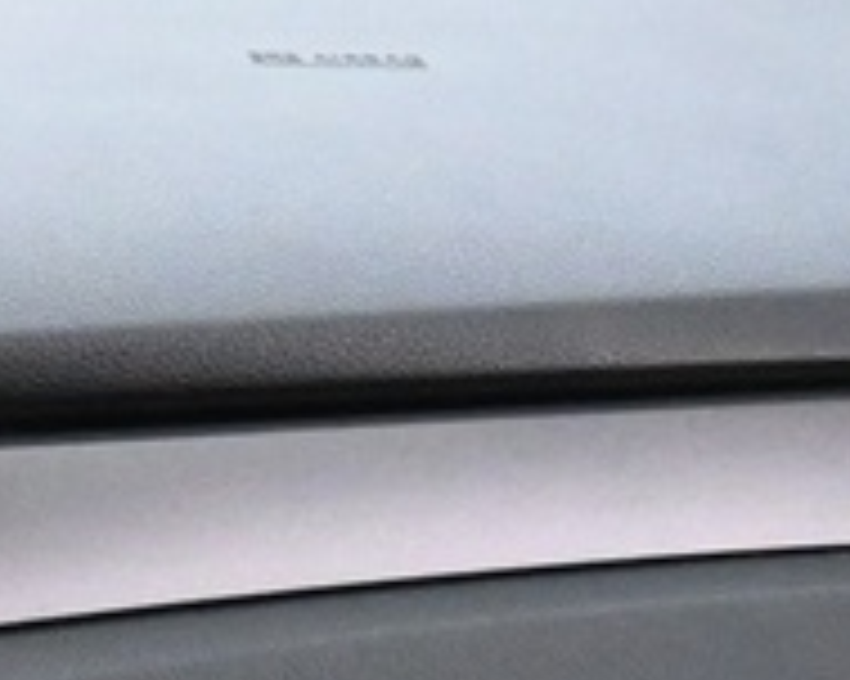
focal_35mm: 193
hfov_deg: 8.9
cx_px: -1273
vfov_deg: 7.6
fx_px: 4853
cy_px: 1527
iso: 3600
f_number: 3.5
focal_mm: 16
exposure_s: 1/25
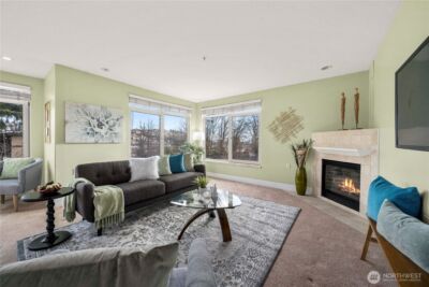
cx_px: 214
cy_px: 144
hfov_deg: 108.3
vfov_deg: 85.5
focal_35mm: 13
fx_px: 155
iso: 320
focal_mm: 13
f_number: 6.7
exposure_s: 1/30
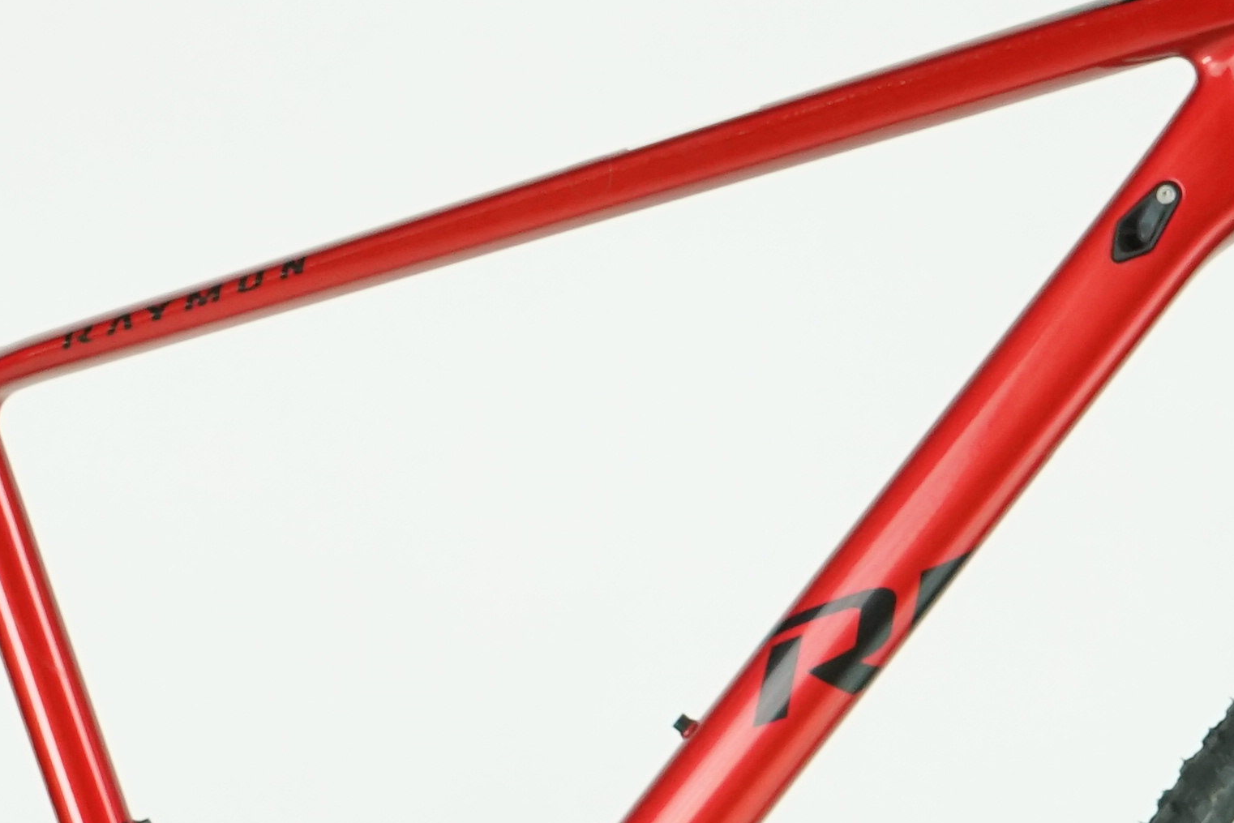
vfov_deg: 6.7
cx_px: 600
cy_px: 574
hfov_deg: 10.0
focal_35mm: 205
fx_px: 7027
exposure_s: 1/200
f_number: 5.6
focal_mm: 52
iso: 1600
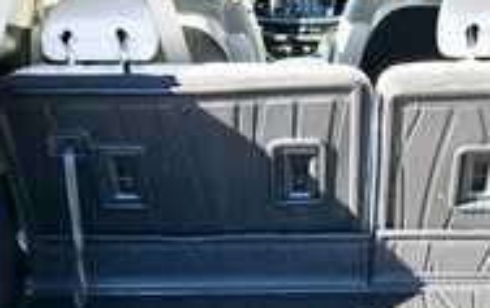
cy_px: 234
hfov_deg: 31.4
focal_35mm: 65
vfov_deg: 19.9
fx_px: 869
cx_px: 287
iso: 800
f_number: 5.6
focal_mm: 20
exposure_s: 1/200
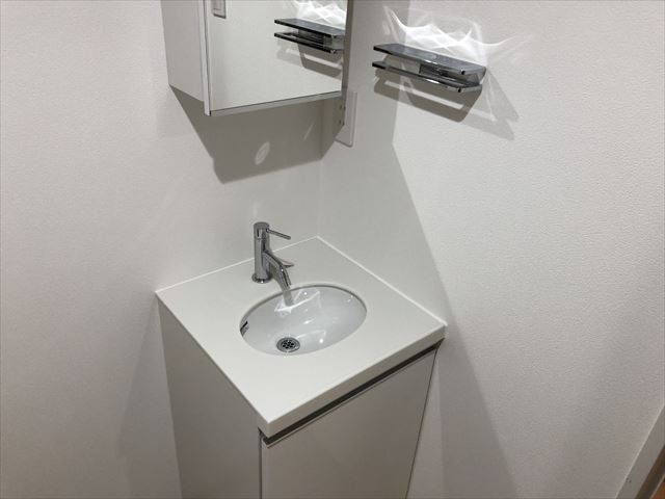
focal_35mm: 28
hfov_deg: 63.4
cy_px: 250
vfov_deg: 49.7
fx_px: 538
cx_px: 332
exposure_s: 1/33
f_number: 1.8
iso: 40
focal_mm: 3.99
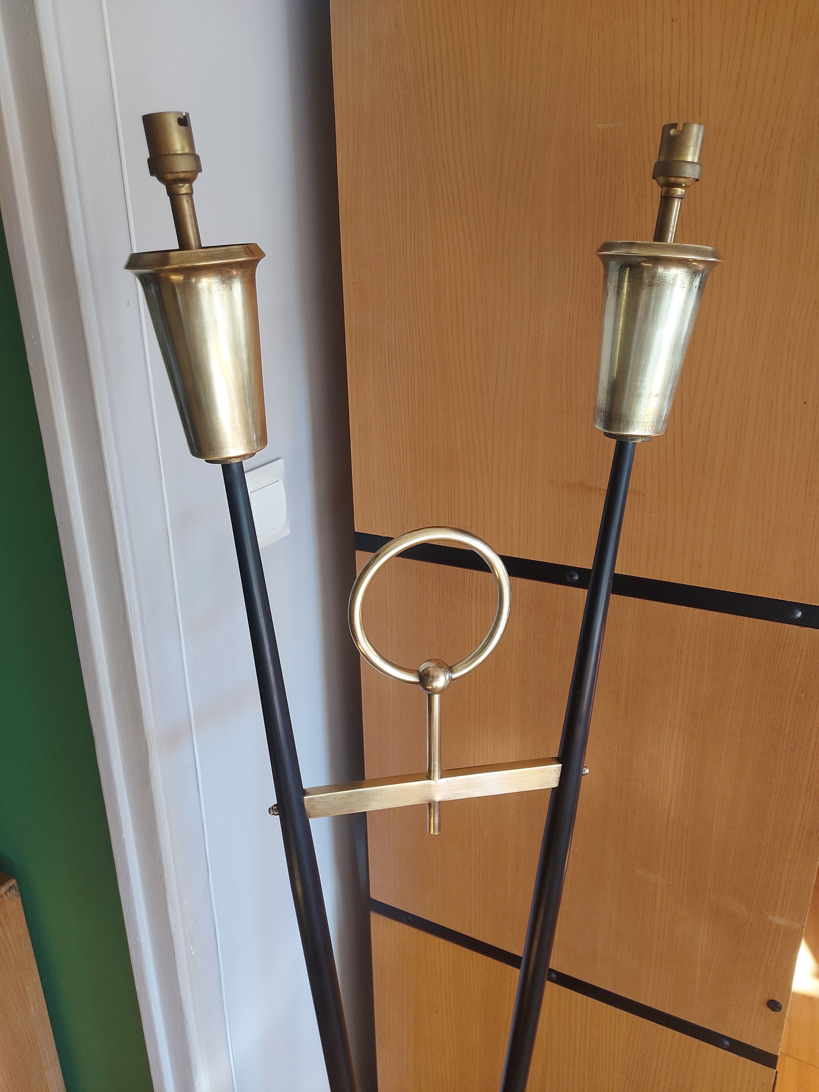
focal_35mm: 24
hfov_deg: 56.8
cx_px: 410
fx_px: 757
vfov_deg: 71.6
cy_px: 546
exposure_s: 1/50
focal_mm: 5.23
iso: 80
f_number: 1.8
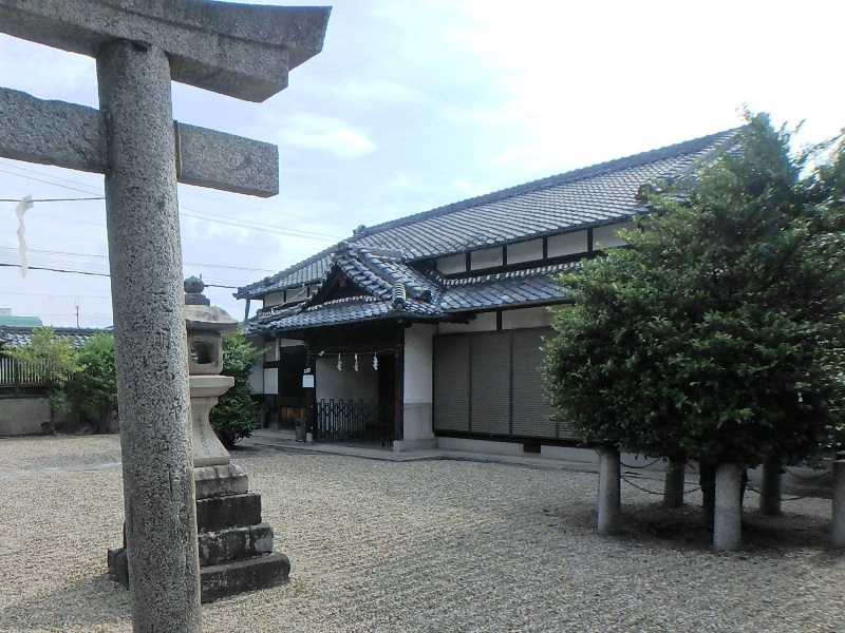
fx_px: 513
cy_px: 316
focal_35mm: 21
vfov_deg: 63.4
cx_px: 422
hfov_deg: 79.0
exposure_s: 1/1250
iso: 125
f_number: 3.5
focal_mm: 3.7
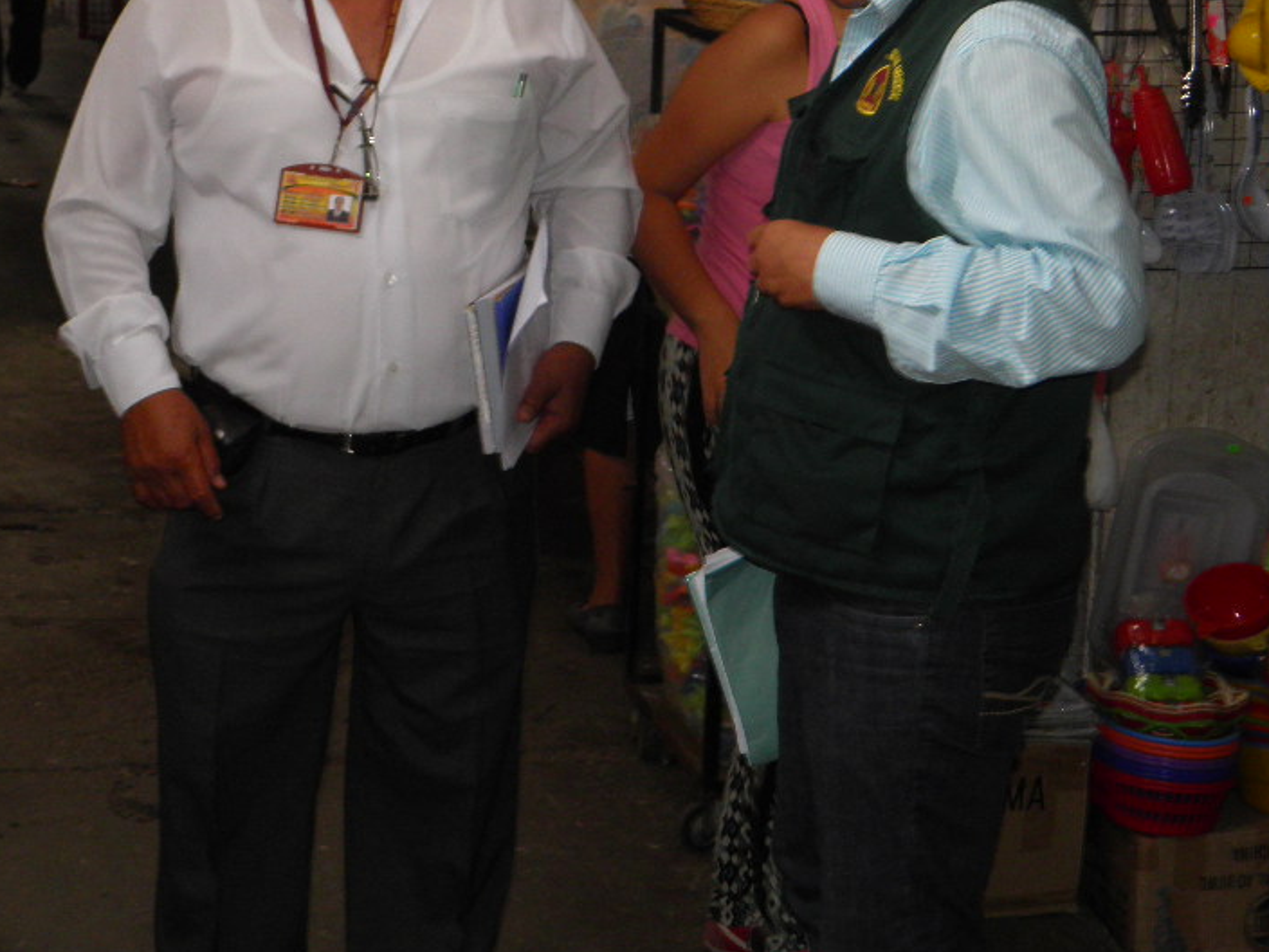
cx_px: 366
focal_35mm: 80
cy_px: 168
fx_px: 2933
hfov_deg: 24.2
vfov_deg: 18.2
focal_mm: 7.9
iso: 100
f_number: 3.3
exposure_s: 1/60
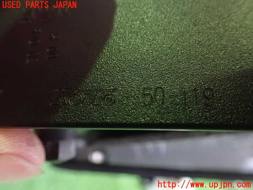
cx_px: 126
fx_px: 219
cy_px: 95
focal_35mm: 30
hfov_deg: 60.0
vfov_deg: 46.8
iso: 1600
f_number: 2.3
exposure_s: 1/30
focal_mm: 5.4
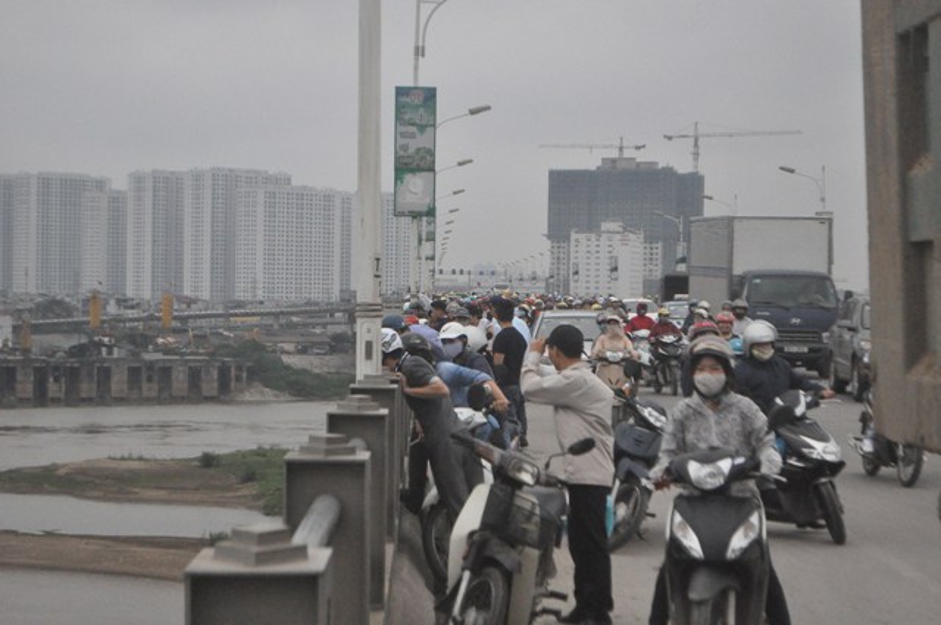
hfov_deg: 24.6
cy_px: 312
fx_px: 2154
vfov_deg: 16.5
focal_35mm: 82
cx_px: 470
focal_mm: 55
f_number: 5.6
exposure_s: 1/2000
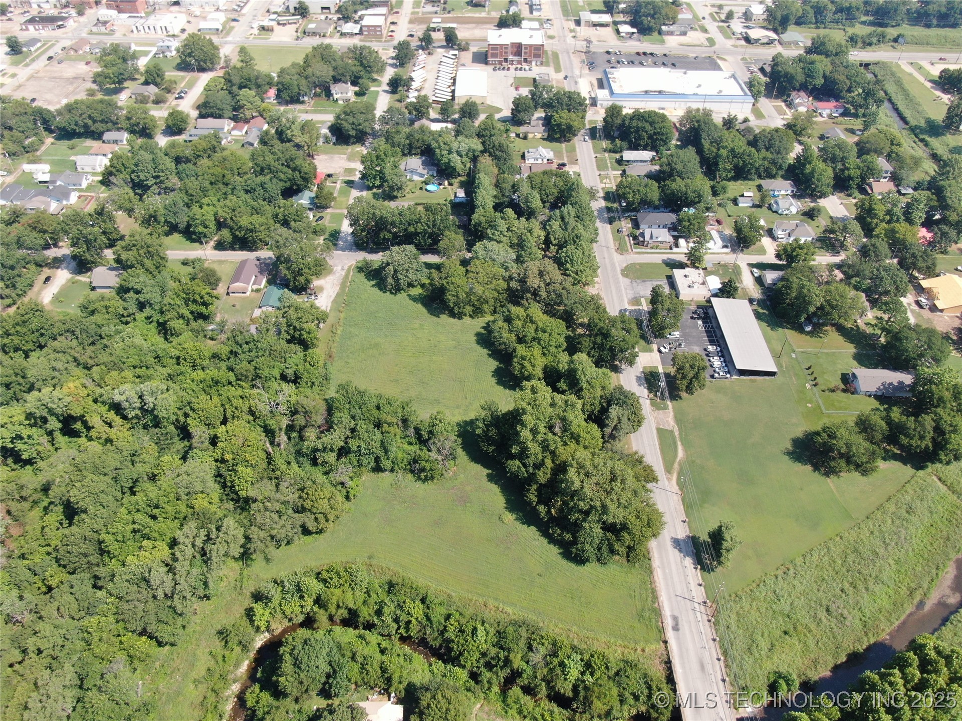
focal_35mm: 24
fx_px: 667
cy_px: 360
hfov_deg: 71.6
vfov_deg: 56.8
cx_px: 481
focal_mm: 4.39
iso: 100
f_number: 2.8
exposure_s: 1/640
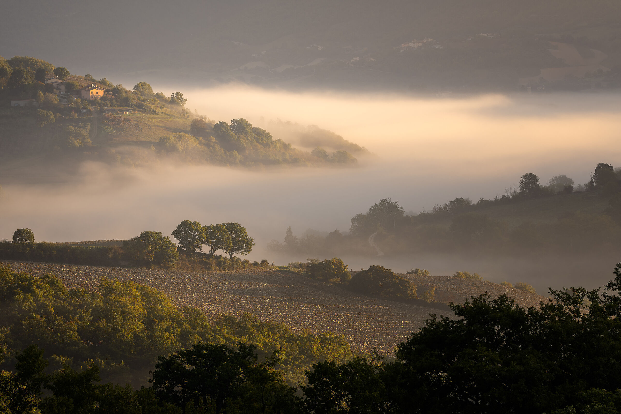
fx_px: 3450
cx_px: 310
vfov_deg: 6.9
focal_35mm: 200
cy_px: 207
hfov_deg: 10.3
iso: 100
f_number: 11
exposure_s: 1/40
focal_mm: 200
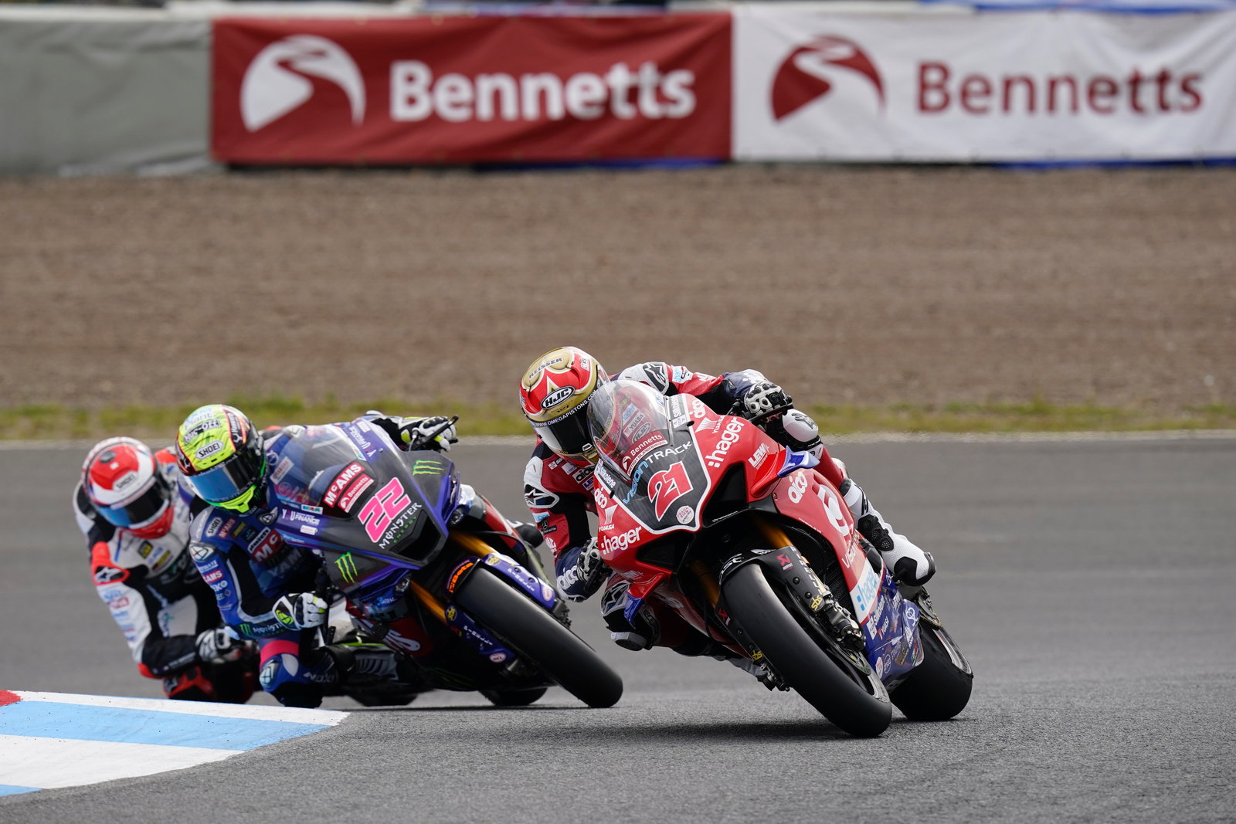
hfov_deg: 5.2
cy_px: 412
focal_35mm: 400
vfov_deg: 3.4
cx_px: 618
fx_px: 13734
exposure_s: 1/800
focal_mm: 400
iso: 400
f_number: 6.3
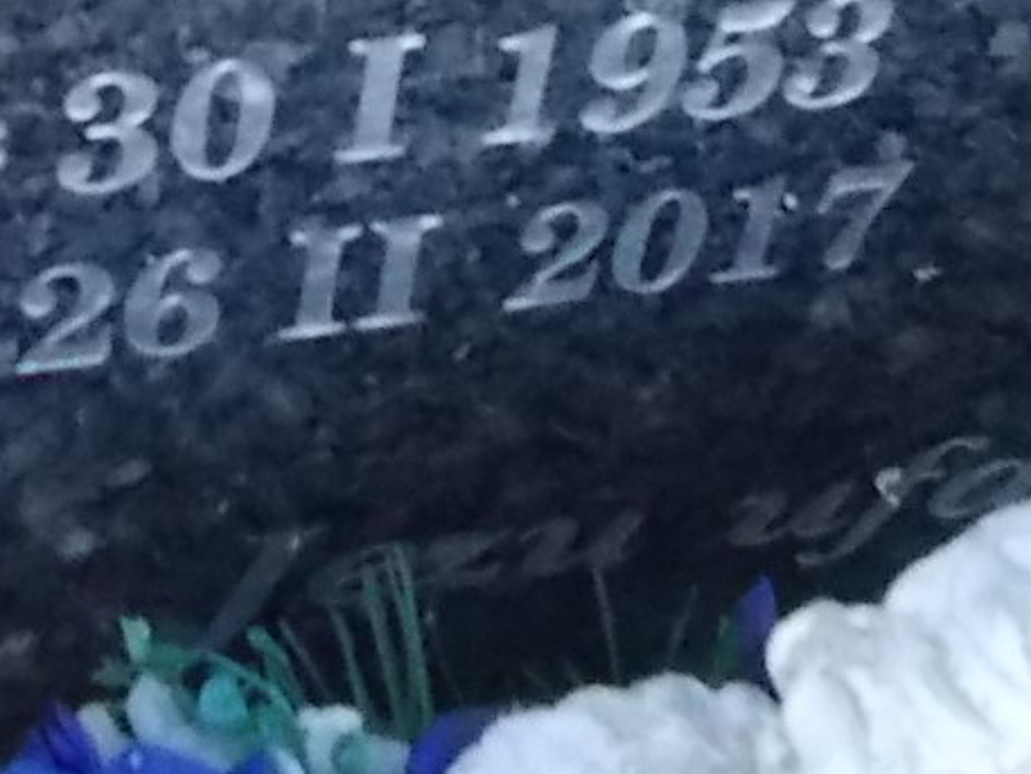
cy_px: -429
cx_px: 124
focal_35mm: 91
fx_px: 2711
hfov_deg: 21.1
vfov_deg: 14.9
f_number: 3.2
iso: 400
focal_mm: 4.6
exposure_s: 1/250
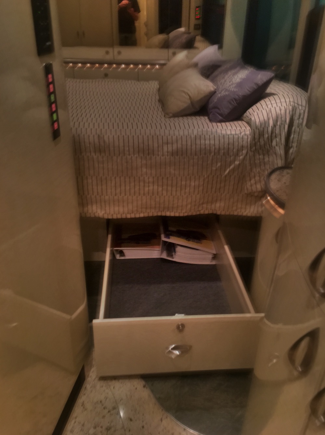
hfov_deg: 48.1
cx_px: 162
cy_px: 218
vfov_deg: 61.7
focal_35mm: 29
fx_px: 364
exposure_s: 1/30
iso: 160
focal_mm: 4.15
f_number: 2.2
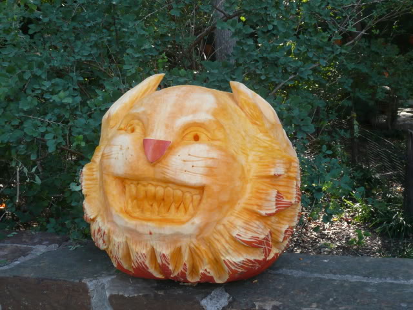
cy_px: 155
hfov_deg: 39.7
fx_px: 573
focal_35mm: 48
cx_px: 206
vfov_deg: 30.3
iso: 100
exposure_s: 1/50
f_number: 4.2
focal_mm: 7.8
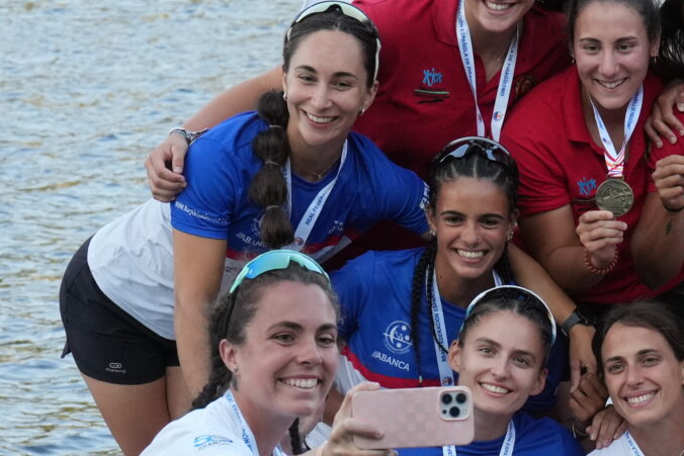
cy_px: 484
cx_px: 647
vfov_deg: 5.2
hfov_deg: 7.7
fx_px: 5036
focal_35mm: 265
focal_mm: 70
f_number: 6.3
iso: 2000
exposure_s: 1/800
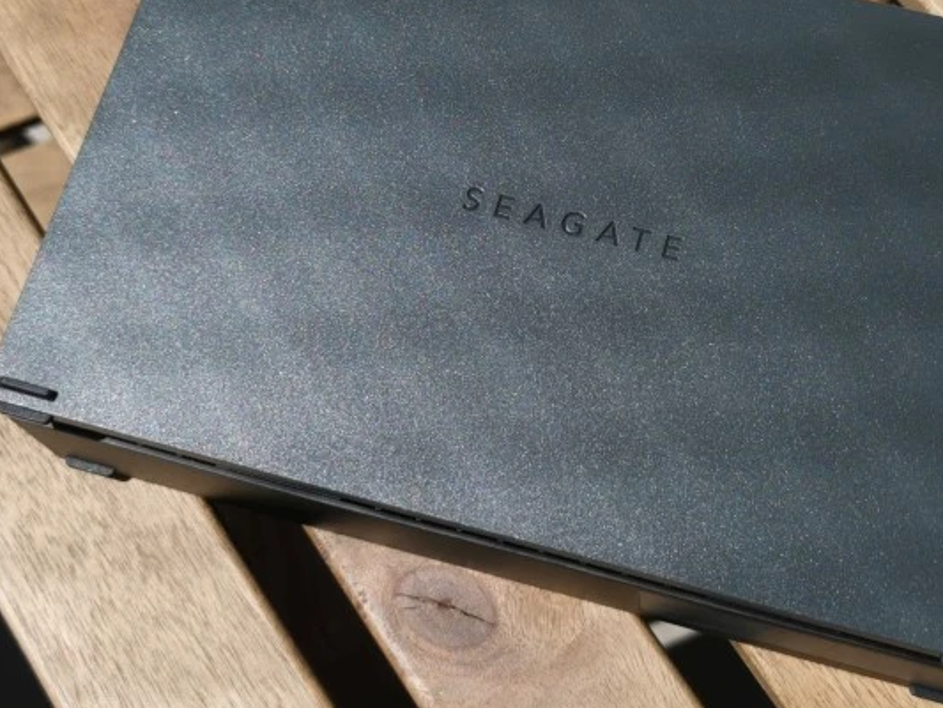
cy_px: 273
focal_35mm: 63
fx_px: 1717
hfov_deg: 30.6
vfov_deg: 23.2
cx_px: 584
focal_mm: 5.56
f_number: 1.6
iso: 50
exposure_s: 1/3984
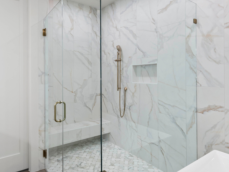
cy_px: 78
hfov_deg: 73.8
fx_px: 152
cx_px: 105
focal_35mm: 23
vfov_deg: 58.8
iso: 100
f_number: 8
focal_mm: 10
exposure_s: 1/4
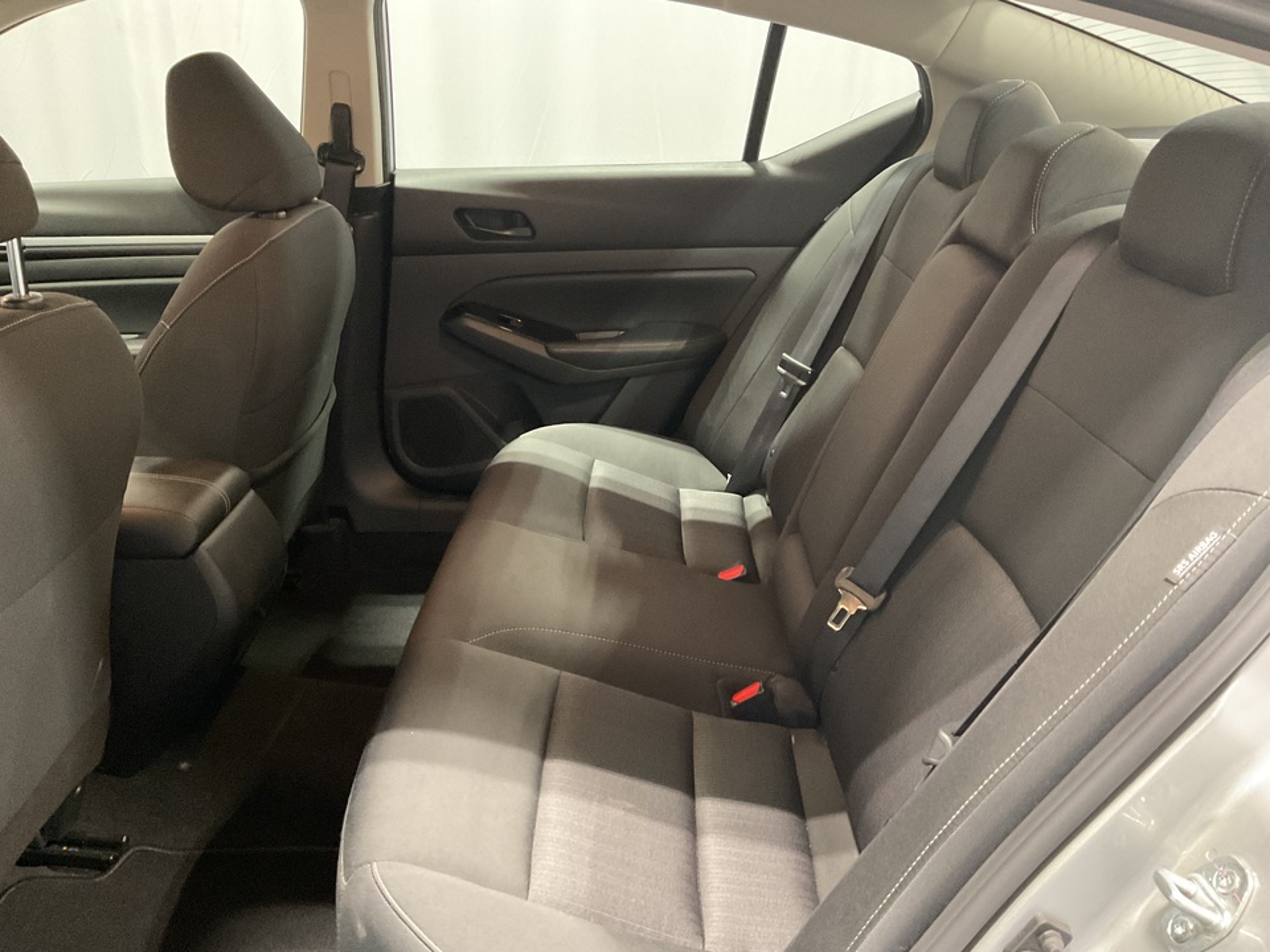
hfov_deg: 61.7
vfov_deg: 48.2
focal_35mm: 29
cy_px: 476
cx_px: 635
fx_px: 1064
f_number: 1.8
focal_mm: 3
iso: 400
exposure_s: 1/30
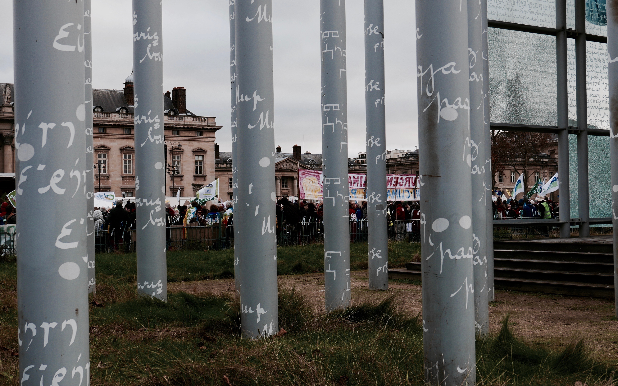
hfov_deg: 38.9
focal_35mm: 52
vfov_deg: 24.9
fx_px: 876
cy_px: 200
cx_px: 313
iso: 200
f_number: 3.5
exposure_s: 1/125
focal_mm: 22.7
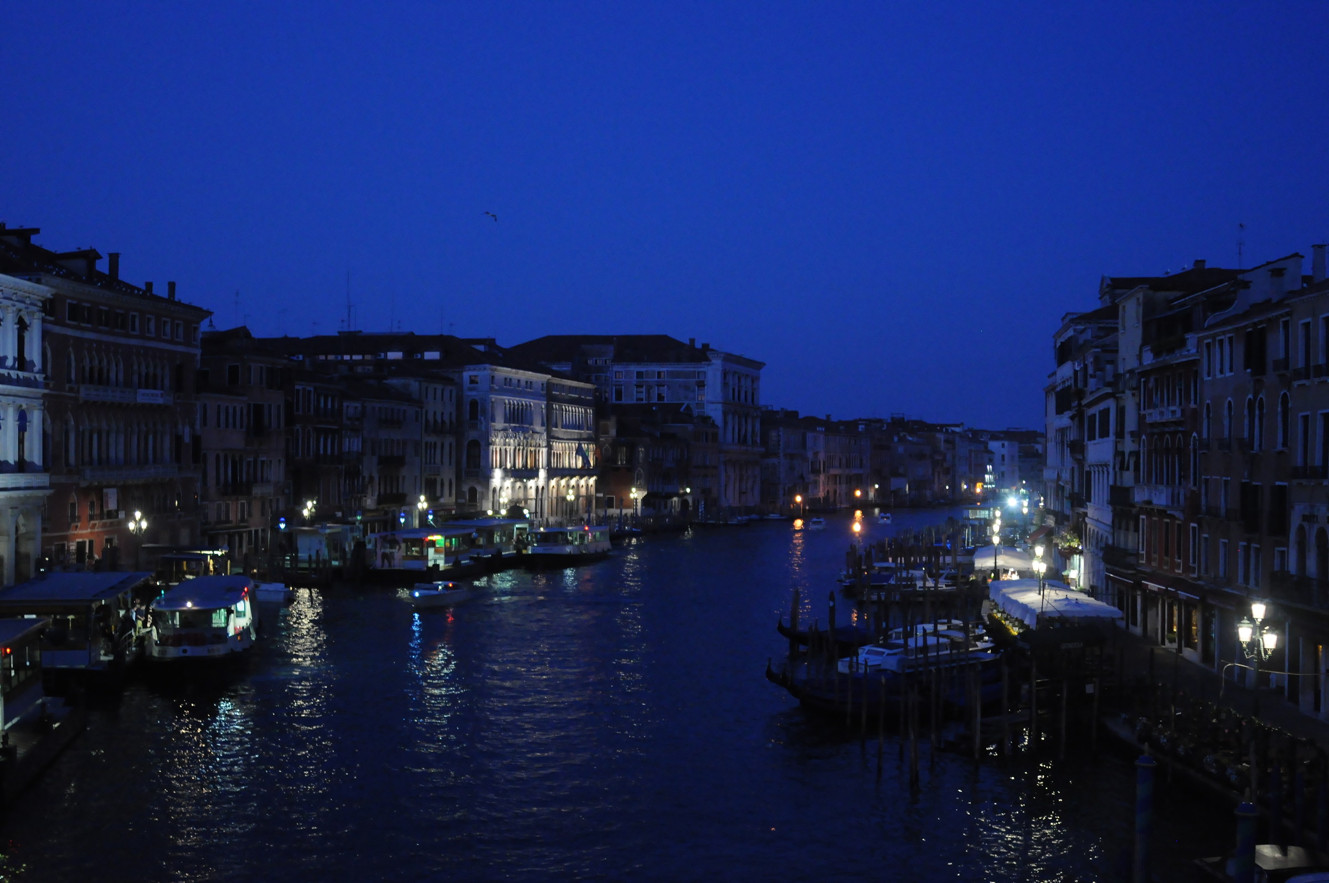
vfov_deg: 31.8
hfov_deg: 46.4
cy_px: 442
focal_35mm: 42
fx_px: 1549
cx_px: 664
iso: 2000
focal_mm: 28
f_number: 2.8
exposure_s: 1/50
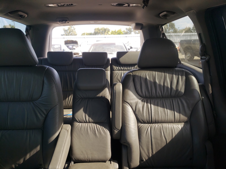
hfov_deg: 67.3
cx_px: 113
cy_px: 84
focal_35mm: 26
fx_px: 170
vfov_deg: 53.1
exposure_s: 1/323
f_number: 1.5
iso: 50
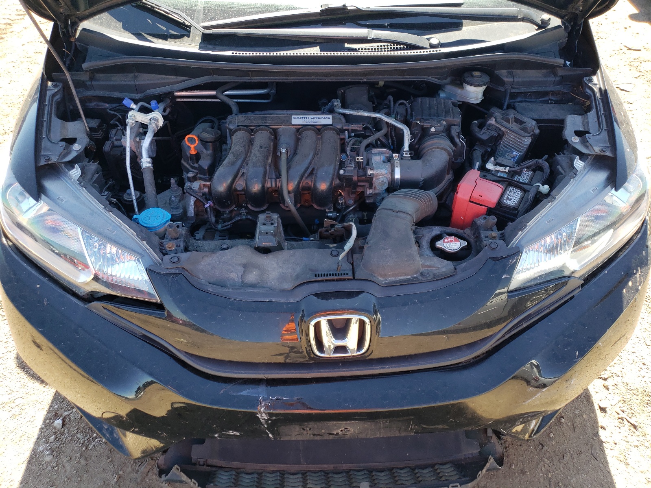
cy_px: 244
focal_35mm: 26
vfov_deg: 53.1
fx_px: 489
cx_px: 326
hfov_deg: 67.3
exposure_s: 1/312
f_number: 1.5
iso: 50
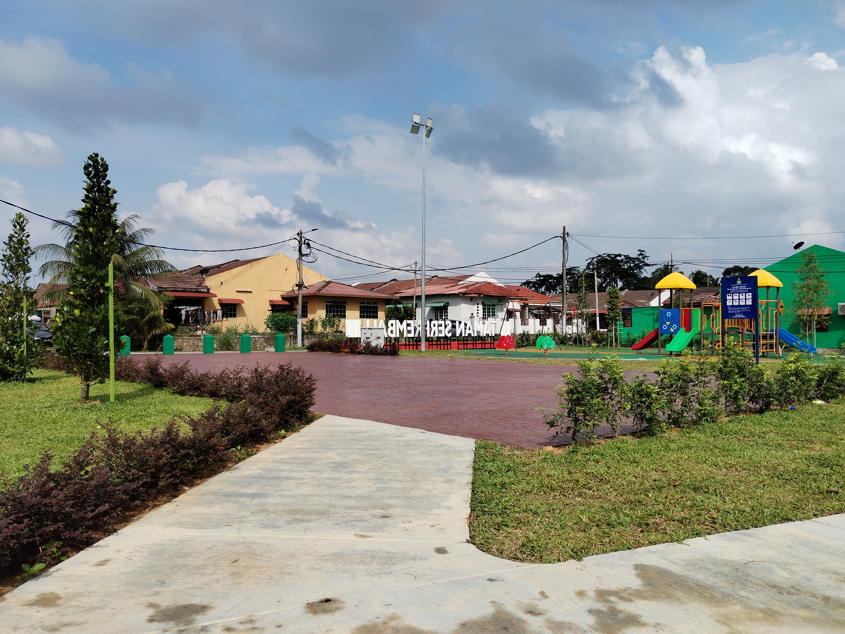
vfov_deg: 49.7
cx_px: 444
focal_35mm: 28
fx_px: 683
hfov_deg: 63.4
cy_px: 311
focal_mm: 4.75
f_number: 1.8
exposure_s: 1/1464
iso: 100
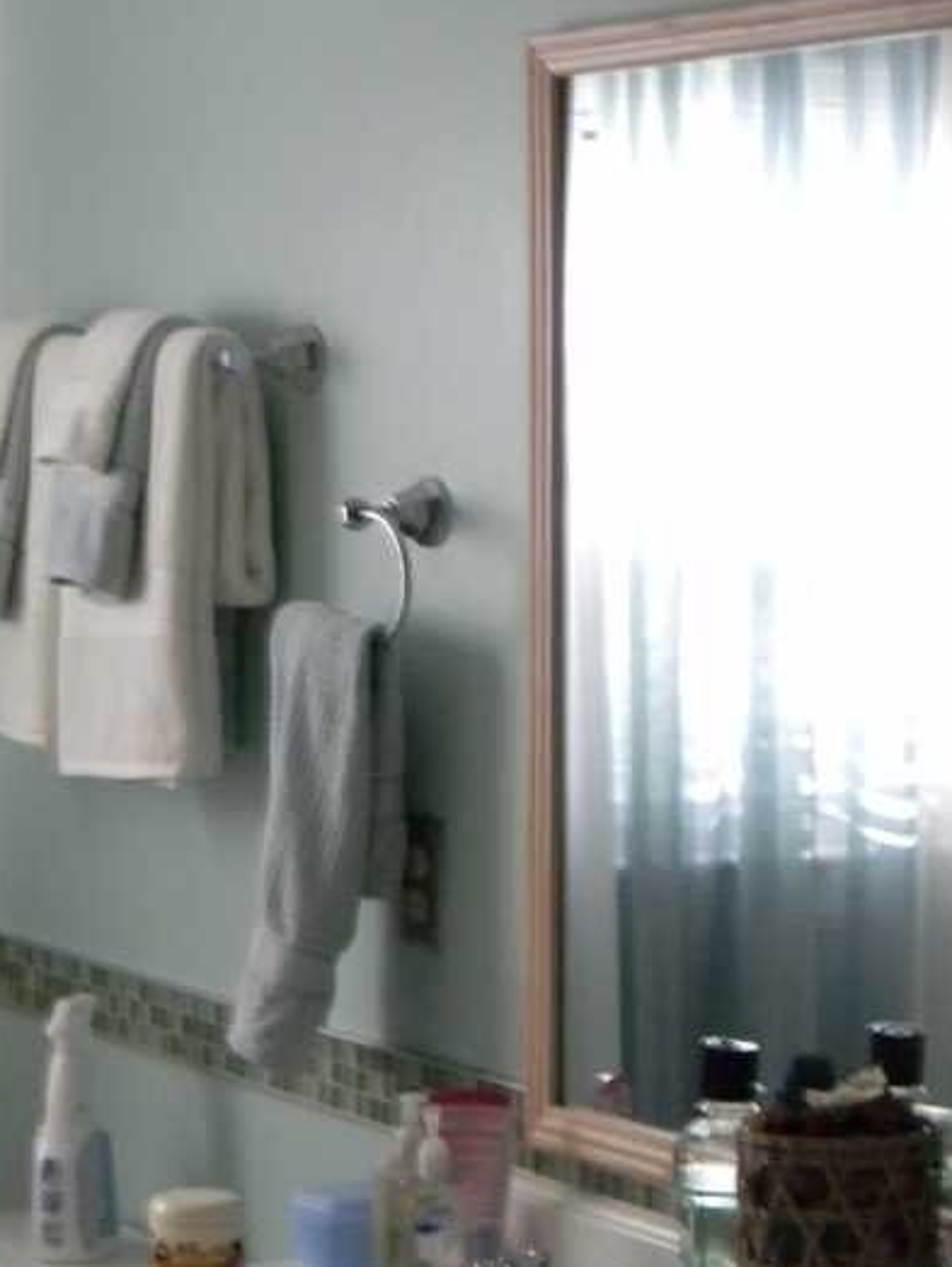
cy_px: 841
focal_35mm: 107
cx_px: 184
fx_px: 3919
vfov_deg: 18.3
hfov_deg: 13.8
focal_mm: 10.1
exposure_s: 1/7.4
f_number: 4.1
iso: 400
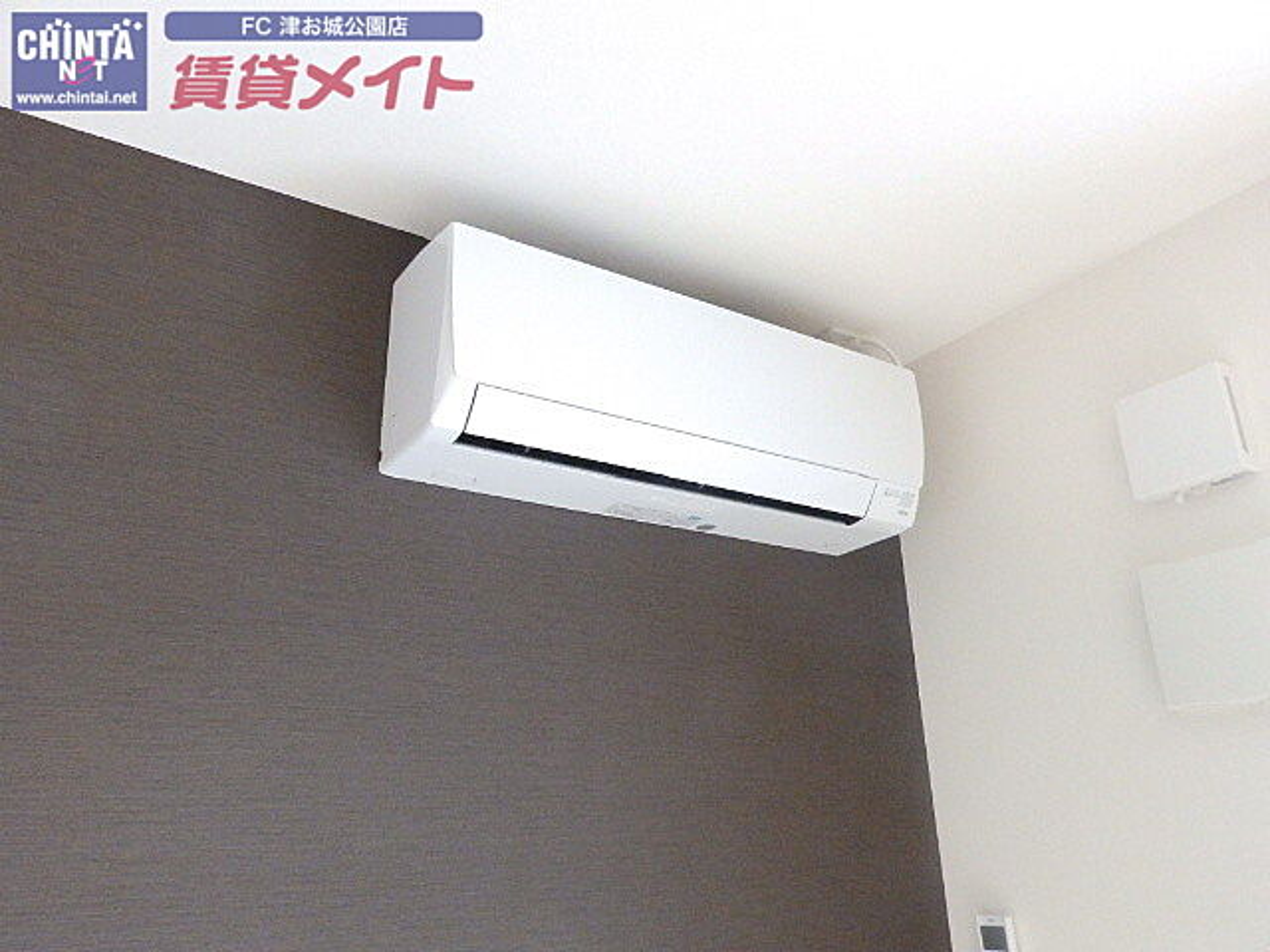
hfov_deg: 69.4
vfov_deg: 54.9
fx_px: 917
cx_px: 635
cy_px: 476
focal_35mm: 25
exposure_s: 1/100
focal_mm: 4.6
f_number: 3.5
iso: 1600
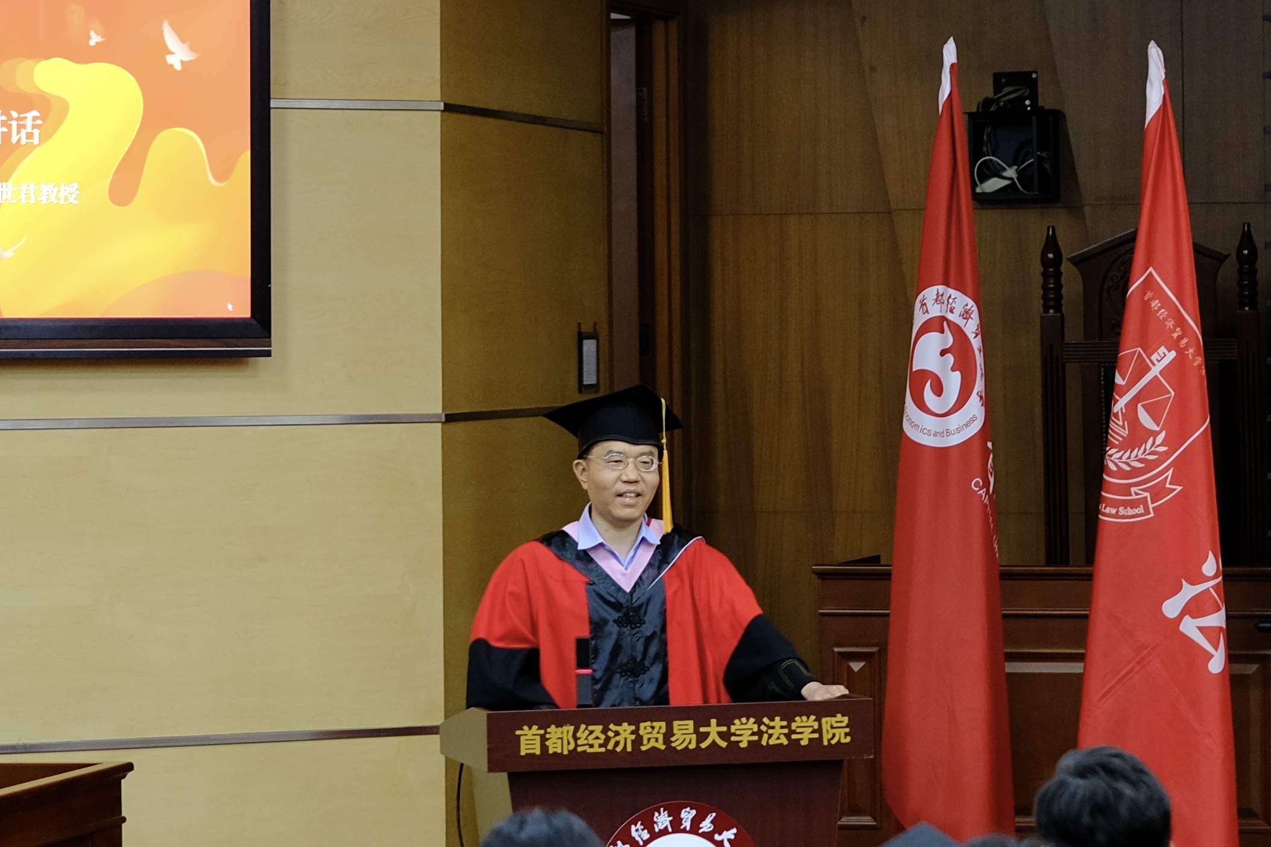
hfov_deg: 39.6
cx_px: 636
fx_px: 1765
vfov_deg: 27.0
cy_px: 424
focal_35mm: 50
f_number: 1.4
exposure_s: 1/100
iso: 500
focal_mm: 33
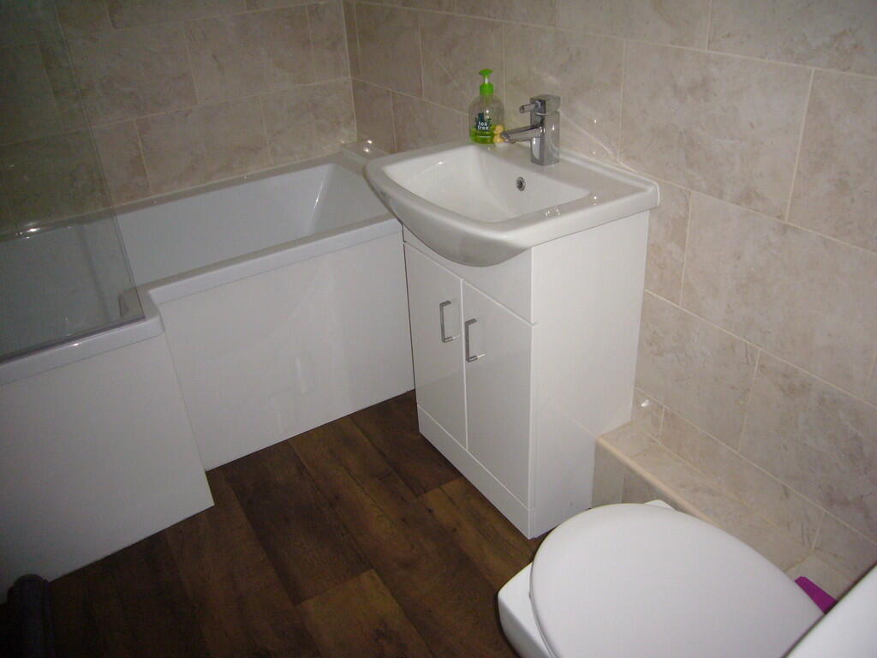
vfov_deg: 49.7
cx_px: 438
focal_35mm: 28
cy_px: 329
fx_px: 709
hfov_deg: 63.4
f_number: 2.8
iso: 200
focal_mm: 4.6
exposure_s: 1/30
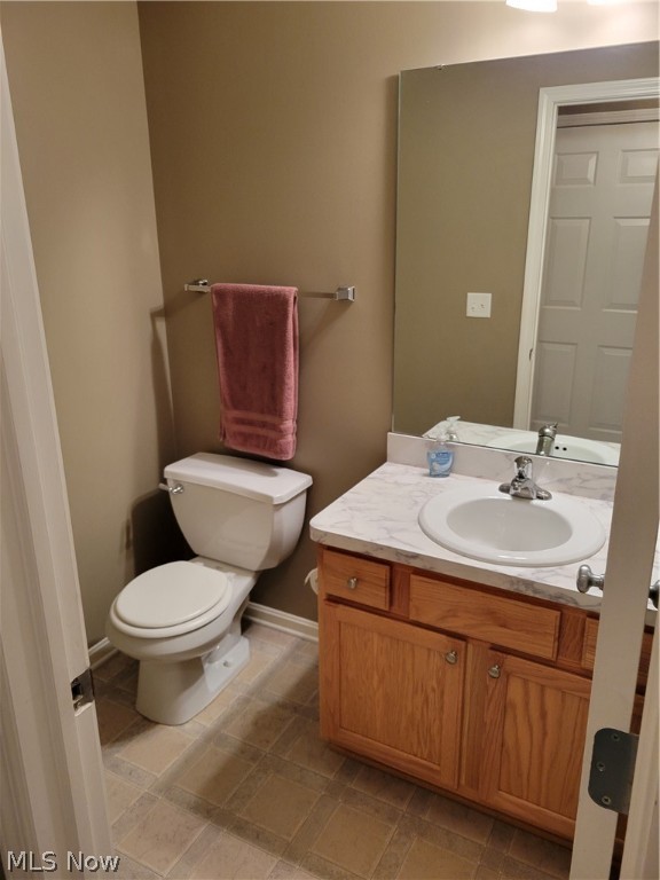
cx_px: 330
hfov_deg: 53.1
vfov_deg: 67.3
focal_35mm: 26
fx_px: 661
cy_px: 440
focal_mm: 5.4
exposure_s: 1/60
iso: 250
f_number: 1.8
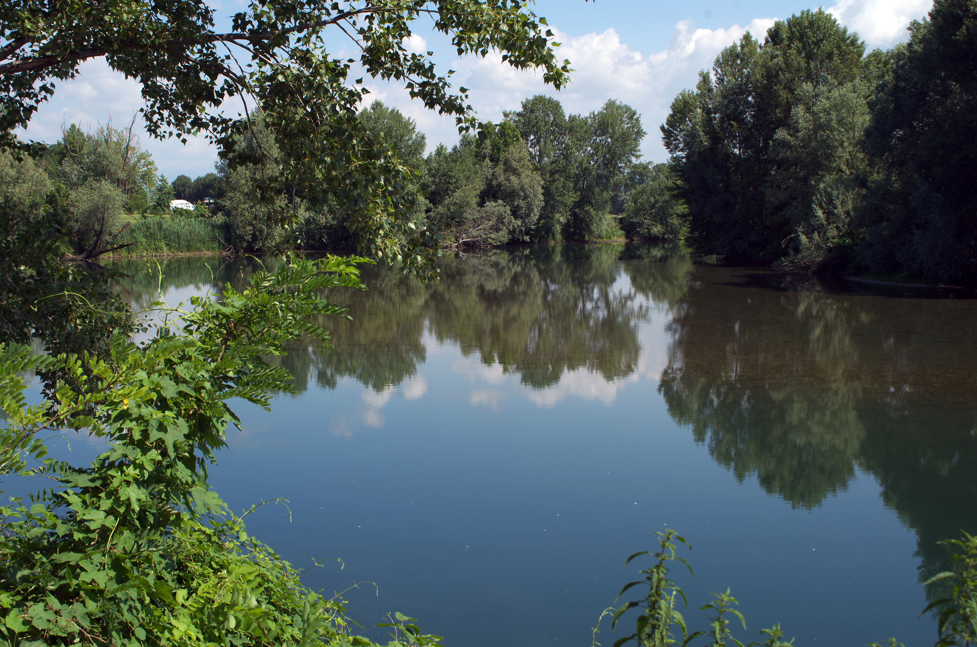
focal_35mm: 42
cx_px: 488
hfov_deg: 46.5
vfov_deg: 31.7
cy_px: 324
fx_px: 1137
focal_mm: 28
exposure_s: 1/100
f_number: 9
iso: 100
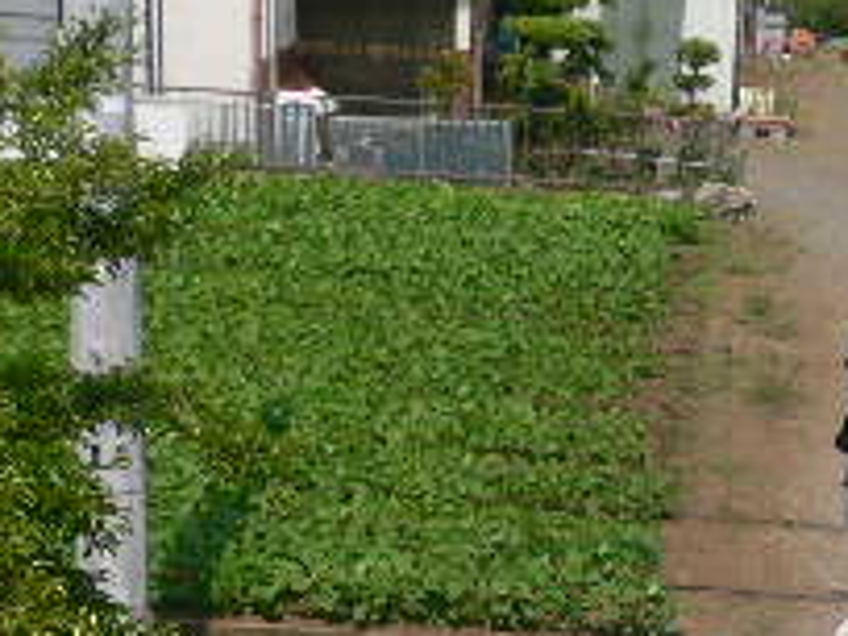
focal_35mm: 110
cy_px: 952
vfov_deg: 12.8
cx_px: 931
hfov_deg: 17.3
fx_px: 2695
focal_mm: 5.8
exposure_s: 1/400
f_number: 5.6
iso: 80
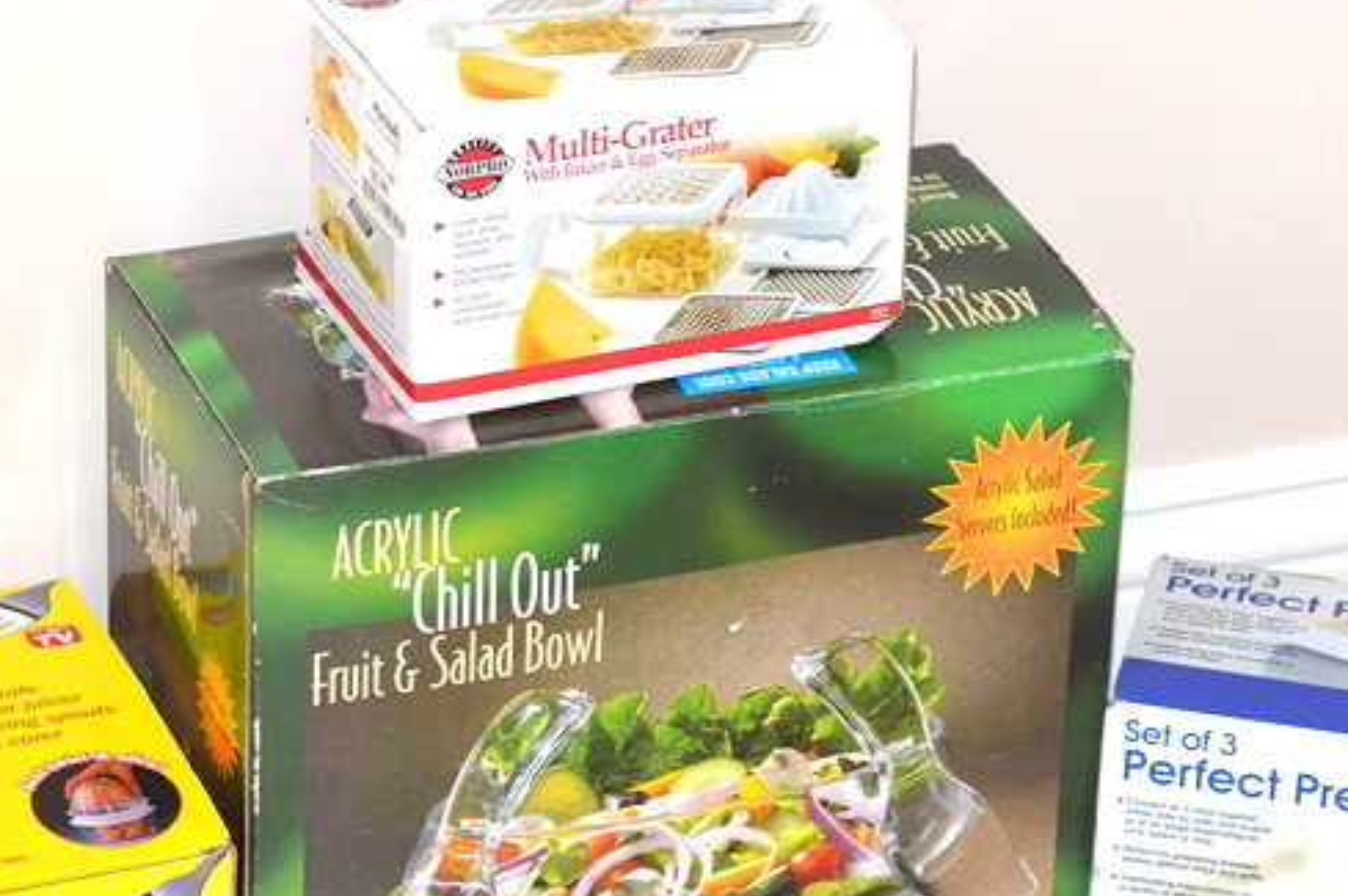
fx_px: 6883
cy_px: 630
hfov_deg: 11.2
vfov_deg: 7.4
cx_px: 780
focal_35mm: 184
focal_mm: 60
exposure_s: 1/60
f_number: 4
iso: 400
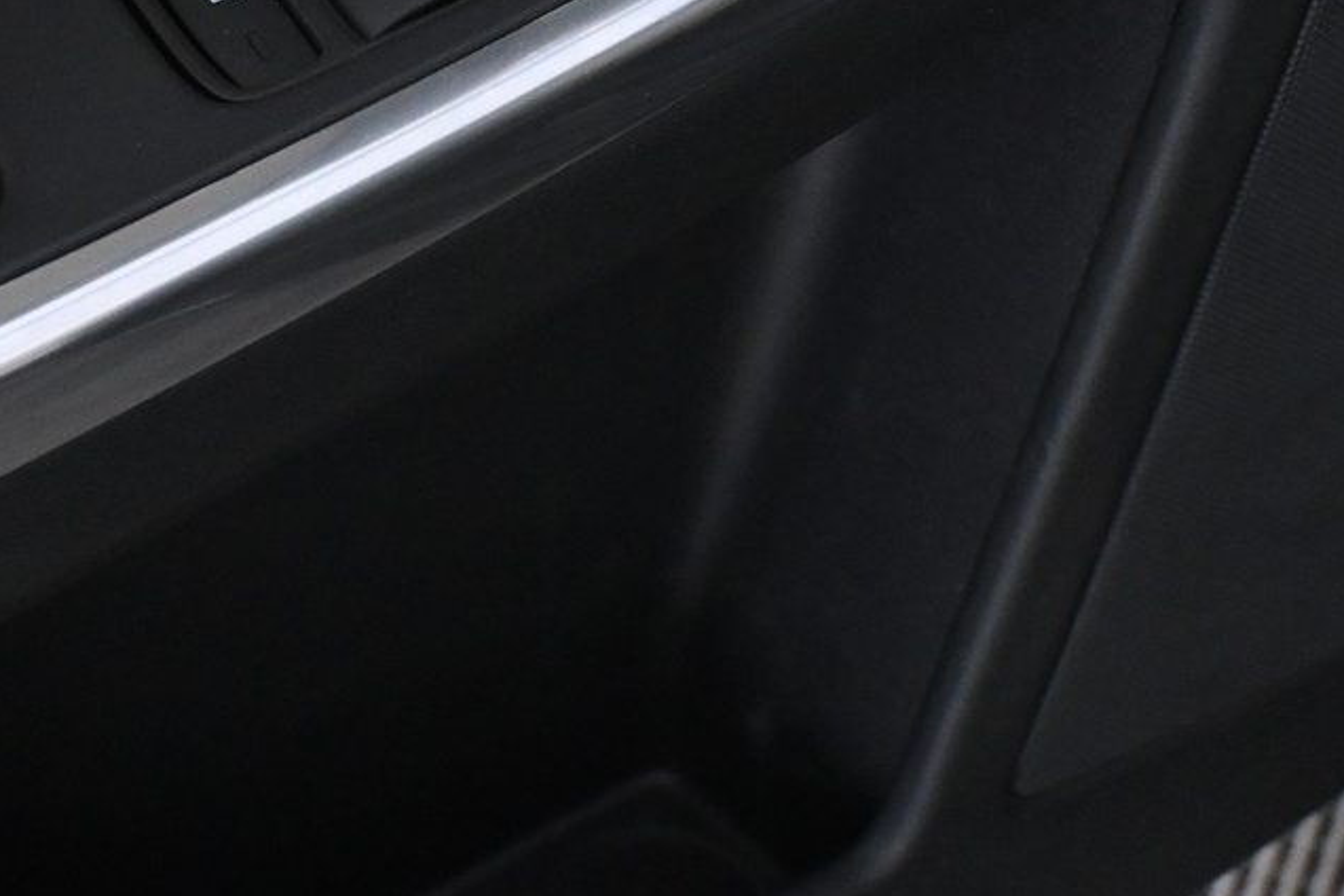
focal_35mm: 80
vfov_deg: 16.3
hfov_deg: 25.2
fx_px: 2997
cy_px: -186
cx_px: 490
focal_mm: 21
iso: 4000
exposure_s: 1/60
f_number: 4
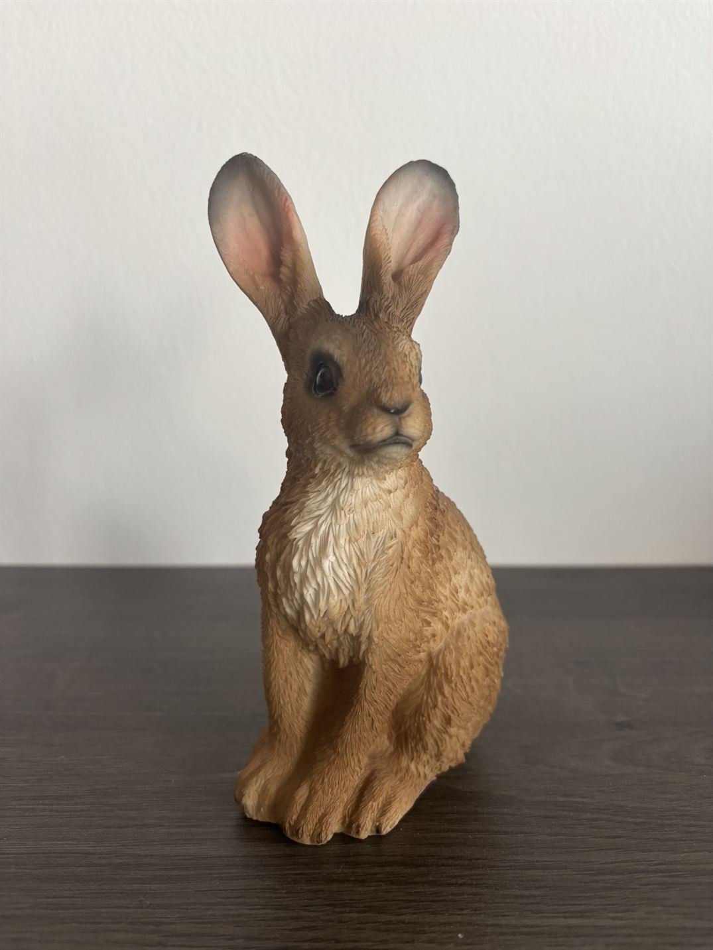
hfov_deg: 53.1
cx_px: 356
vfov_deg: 67.3
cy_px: 475
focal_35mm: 26
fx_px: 714
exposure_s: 1/62
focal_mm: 5.96
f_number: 1.6
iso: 125
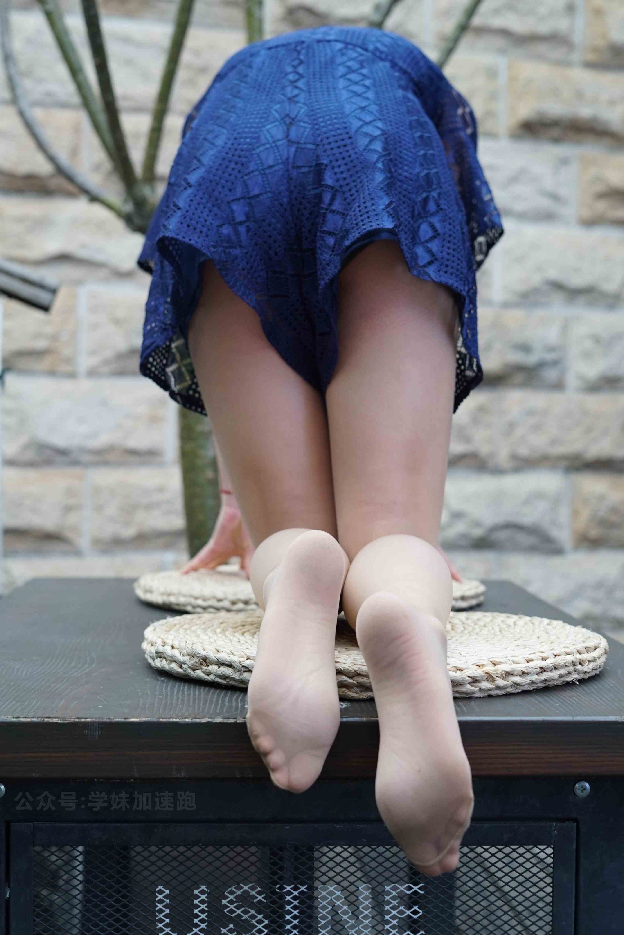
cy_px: 462
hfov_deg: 26.5
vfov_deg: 38.9
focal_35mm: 51
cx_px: 310
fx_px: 1326
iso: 1600
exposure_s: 1/60
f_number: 4
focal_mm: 50
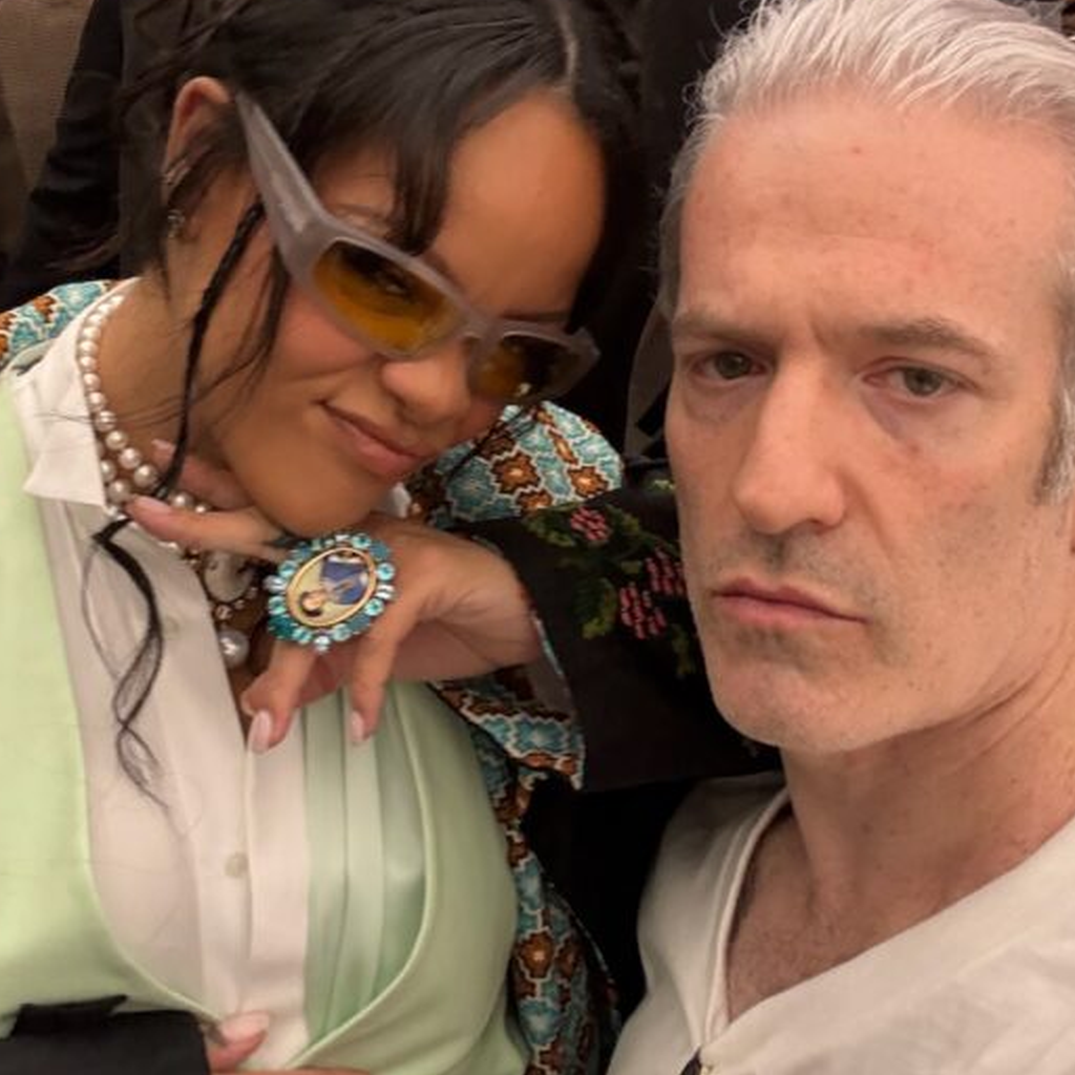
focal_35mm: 53
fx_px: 1862
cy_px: 372
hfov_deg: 32.2
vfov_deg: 32.0
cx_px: 538
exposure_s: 1/60
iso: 125
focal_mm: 2.69
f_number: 1.9
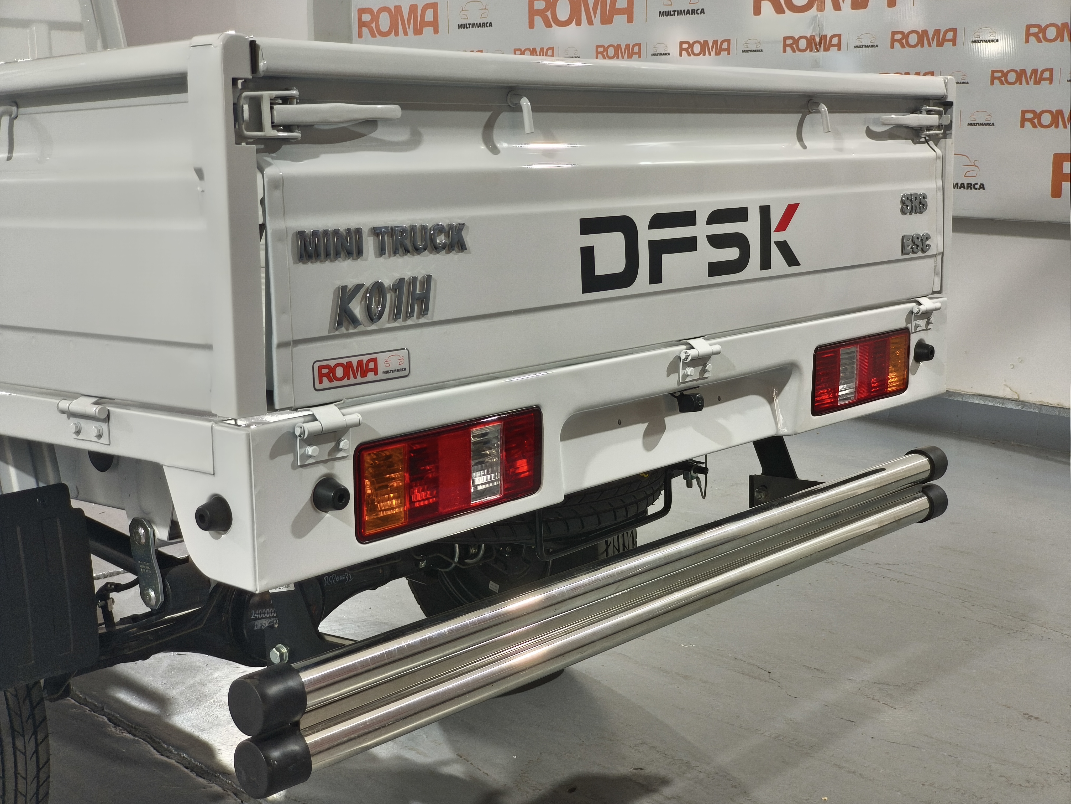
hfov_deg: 38.2
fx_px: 1547
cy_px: 402
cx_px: 536
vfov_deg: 29.1
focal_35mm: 50
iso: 800
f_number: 1.9
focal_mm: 7.1
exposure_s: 1/50
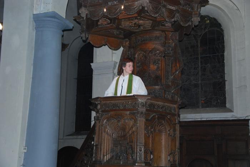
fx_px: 417
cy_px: 84
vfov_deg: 22.7
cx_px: 125
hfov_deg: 33.4
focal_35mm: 60
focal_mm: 40
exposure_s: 1/60
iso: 800
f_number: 4.8
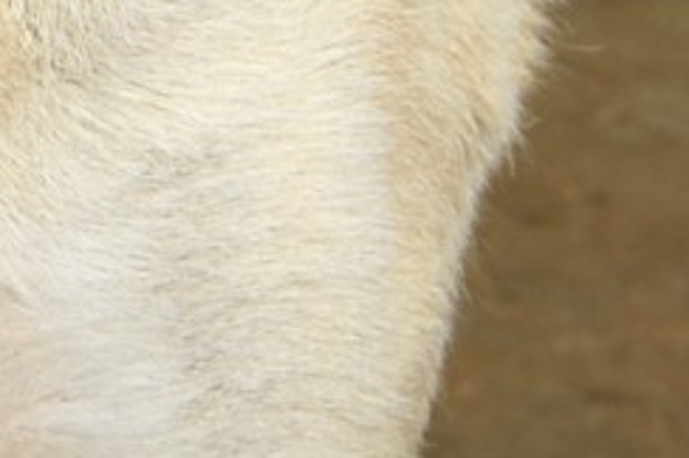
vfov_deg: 3.5
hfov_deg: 5.1
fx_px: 7282
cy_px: -964
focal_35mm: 381
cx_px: -1432
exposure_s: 1/250
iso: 200
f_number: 13
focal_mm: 58
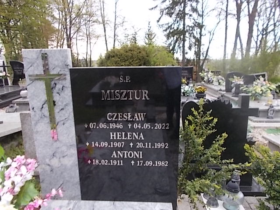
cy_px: 105
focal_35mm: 26
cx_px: 140
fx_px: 210
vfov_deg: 53.1
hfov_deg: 67.3
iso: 80
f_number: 3.2
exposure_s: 1/50
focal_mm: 4.6
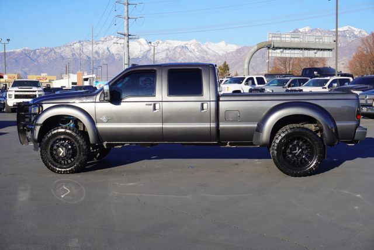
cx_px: 187
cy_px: 125
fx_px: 530
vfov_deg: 26.5
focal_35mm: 51
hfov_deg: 38.8
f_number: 10
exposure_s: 1/125
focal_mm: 34
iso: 100
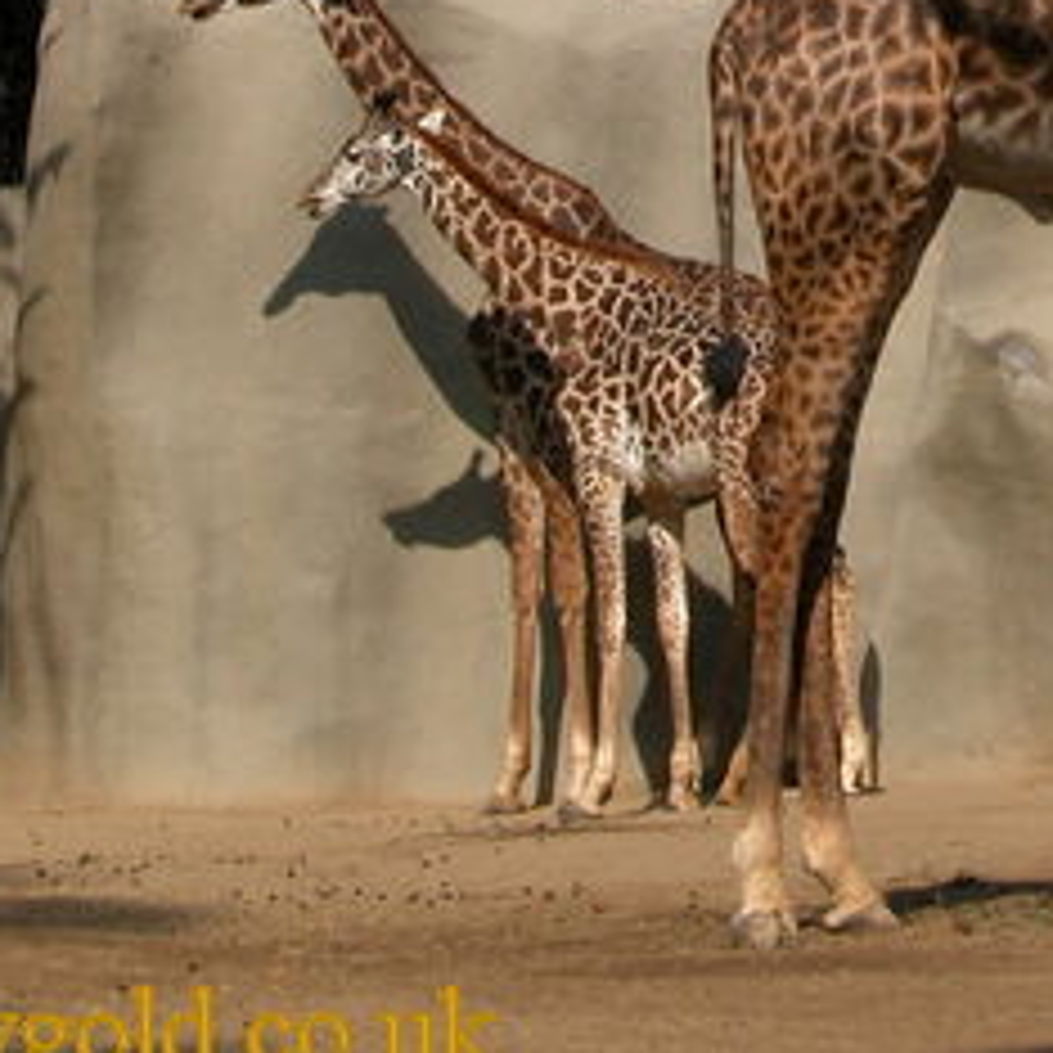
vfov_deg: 8.8
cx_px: 1107
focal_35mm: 196
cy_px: -220
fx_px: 6745
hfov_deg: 8.9
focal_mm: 16.8
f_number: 6.5
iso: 100
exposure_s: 1/370
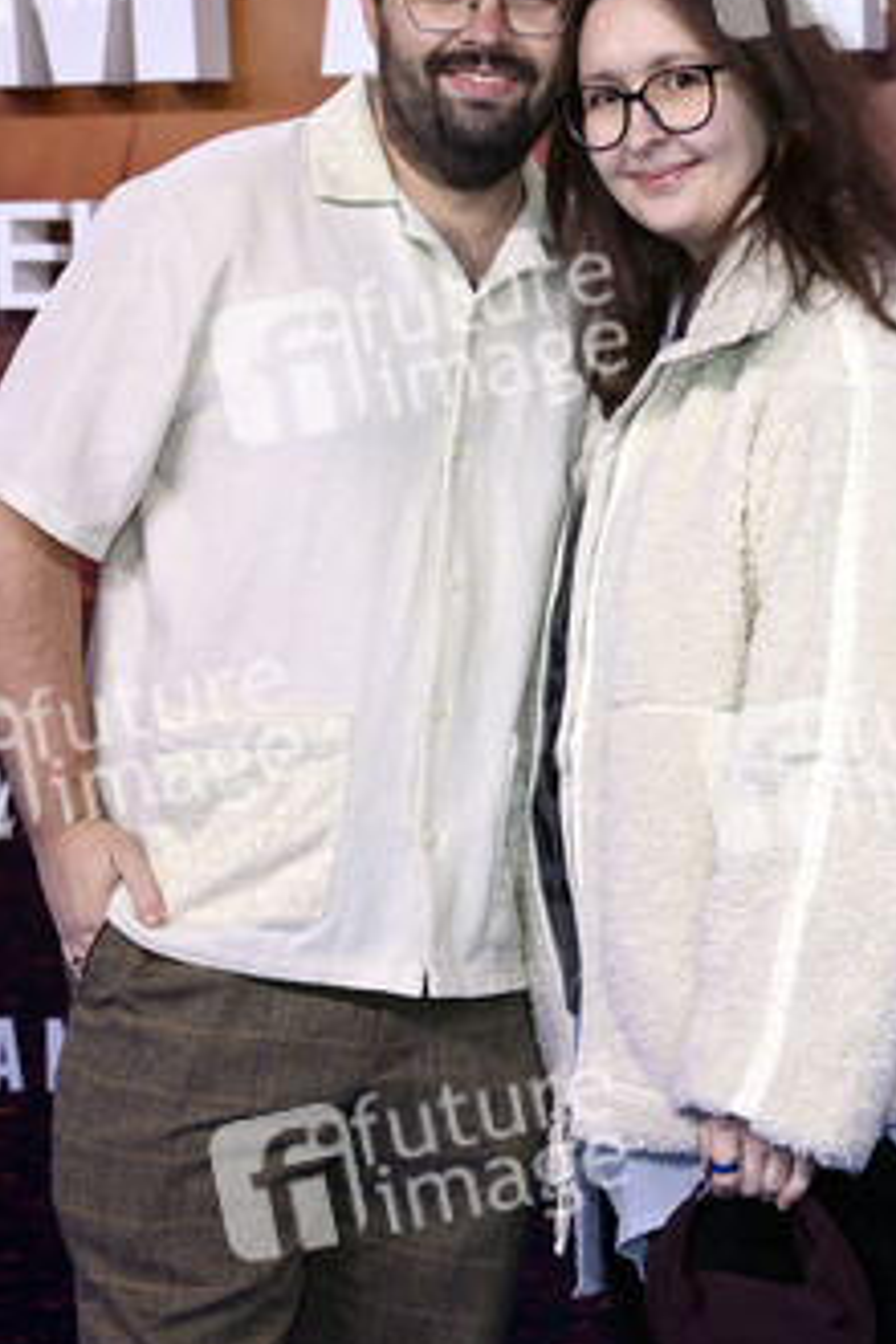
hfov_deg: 13.3
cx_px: 538
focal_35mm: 103
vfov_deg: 19.8
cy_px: 554
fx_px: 3845
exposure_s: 1/250
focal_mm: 85
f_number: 5.6
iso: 640
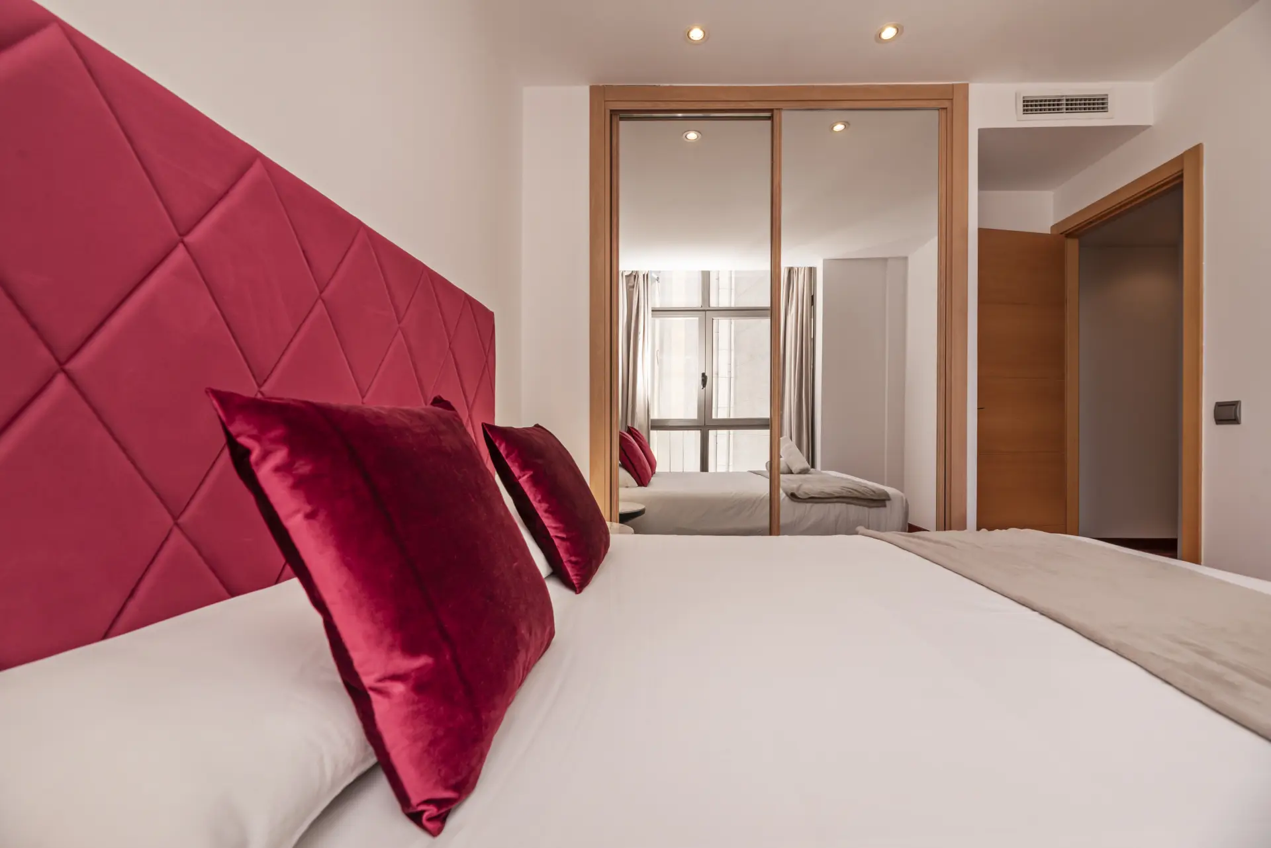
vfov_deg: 81.3
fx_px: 494
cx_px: 636
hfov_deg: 104.2
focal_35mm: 14
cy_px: 424
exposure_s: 1/100
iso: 100
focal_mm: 14
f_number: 9
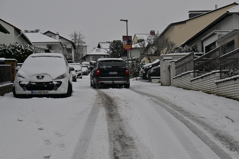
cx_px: 120
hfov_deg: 28.9
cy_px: 80
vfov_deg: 19.4
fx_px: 464
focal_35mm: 70
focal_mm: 70
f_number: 16
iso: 200
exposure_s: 1/200
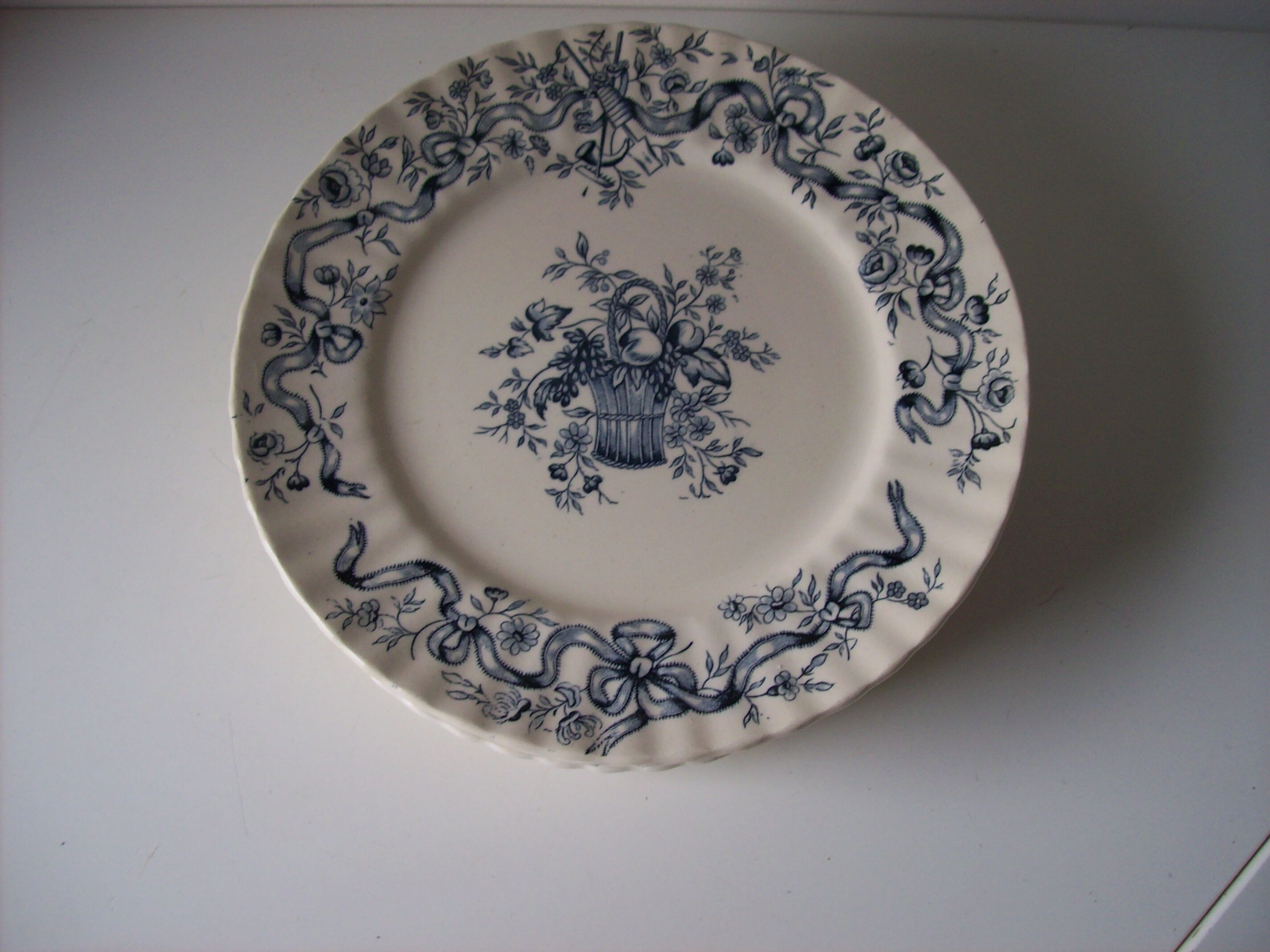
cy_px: 476
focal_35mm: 36
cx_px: 635
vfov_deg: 39.6
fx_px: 1320
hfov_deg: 51.4
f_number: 2.7
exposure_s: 1/67.8
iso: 80
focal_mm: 6
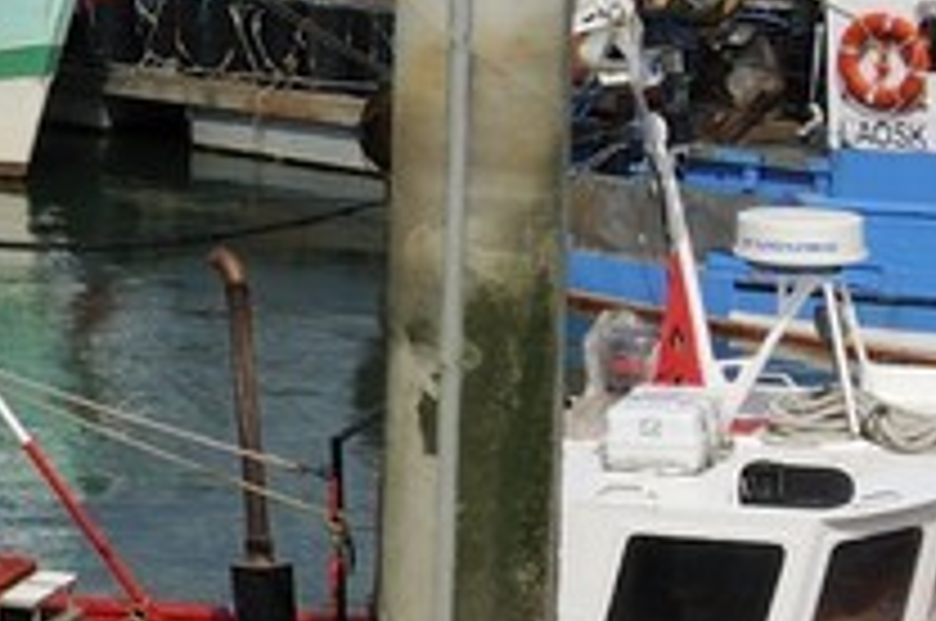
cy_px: -468
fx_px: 6204
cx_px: -2146
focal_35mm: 239
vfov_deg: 5.6
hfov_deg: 7.3
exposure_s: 1/320
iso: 200
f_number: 14
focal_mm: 31
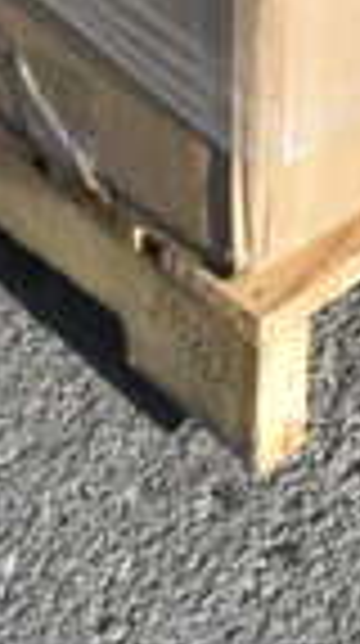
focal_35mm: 181
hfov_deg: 6.7
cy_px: -984
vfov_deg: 10.1
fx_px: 3084
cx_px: 320
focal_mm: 18
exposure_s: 1/2000
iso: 6400
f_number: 18
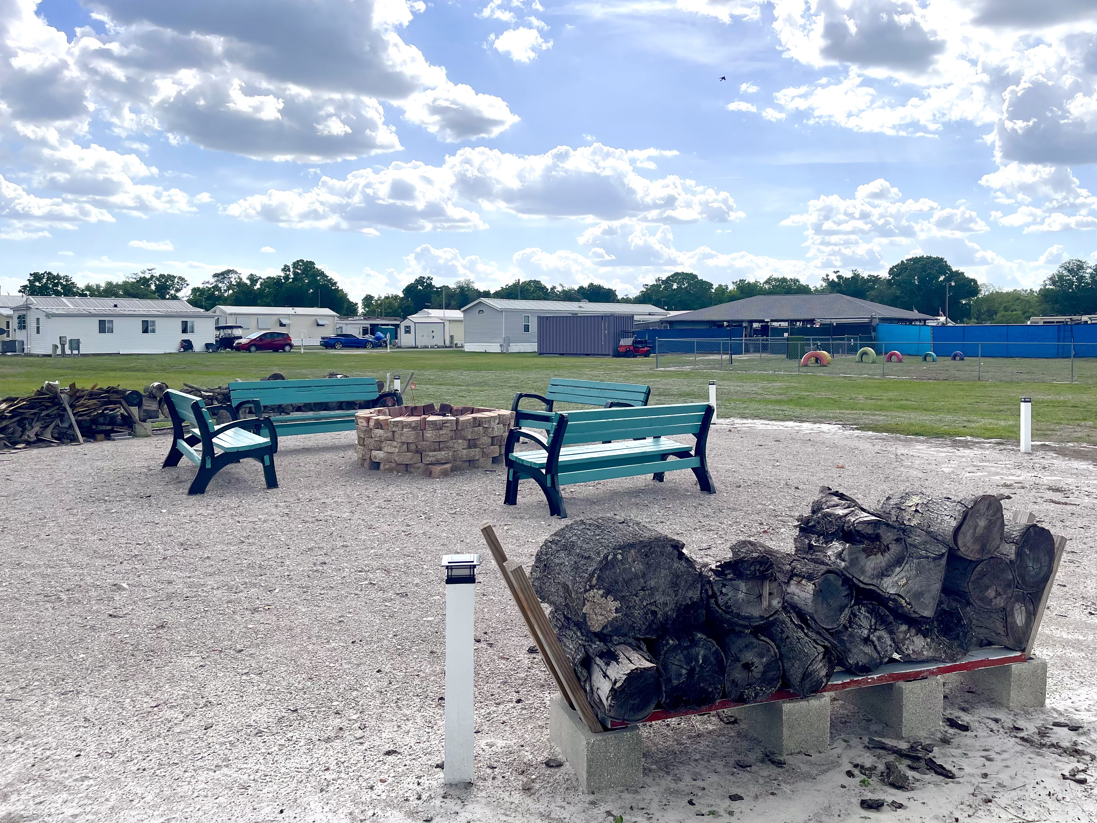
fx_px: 887
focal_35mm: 28
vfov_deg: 49.6
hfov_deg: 63.3
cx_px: 607
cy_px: 363
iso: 32
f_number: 1.6
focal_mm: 5.1
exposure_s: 1/7407
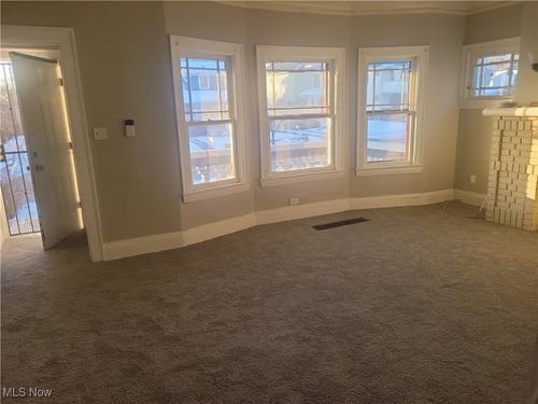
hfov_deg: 67.3
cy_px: 202
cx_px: 269
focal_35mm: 26
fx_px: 404
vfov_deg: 53.1
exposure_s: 1/119
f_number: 1.8
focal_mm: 5.4
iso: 52
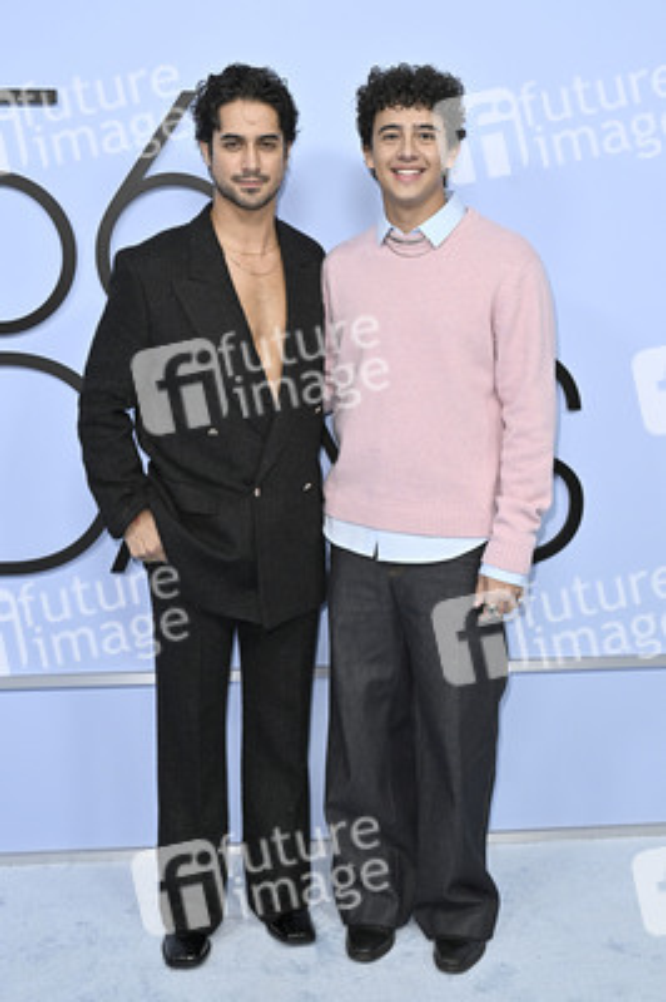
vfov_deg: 48.5
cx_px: 333
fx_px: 1112
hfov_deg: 33.3
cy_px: 501
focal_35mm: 40
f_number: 6.3
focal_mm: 40
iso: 1600
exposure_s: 1/320
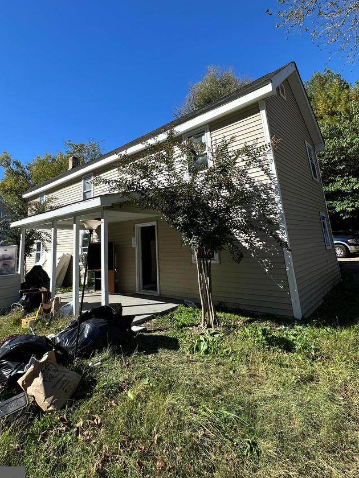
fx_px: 249
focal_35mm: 18
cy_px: 192
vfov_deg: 86.7
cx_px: 156
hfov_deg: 71.3
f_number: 2.2
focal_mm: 2.22
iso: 40
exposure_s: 1/1350
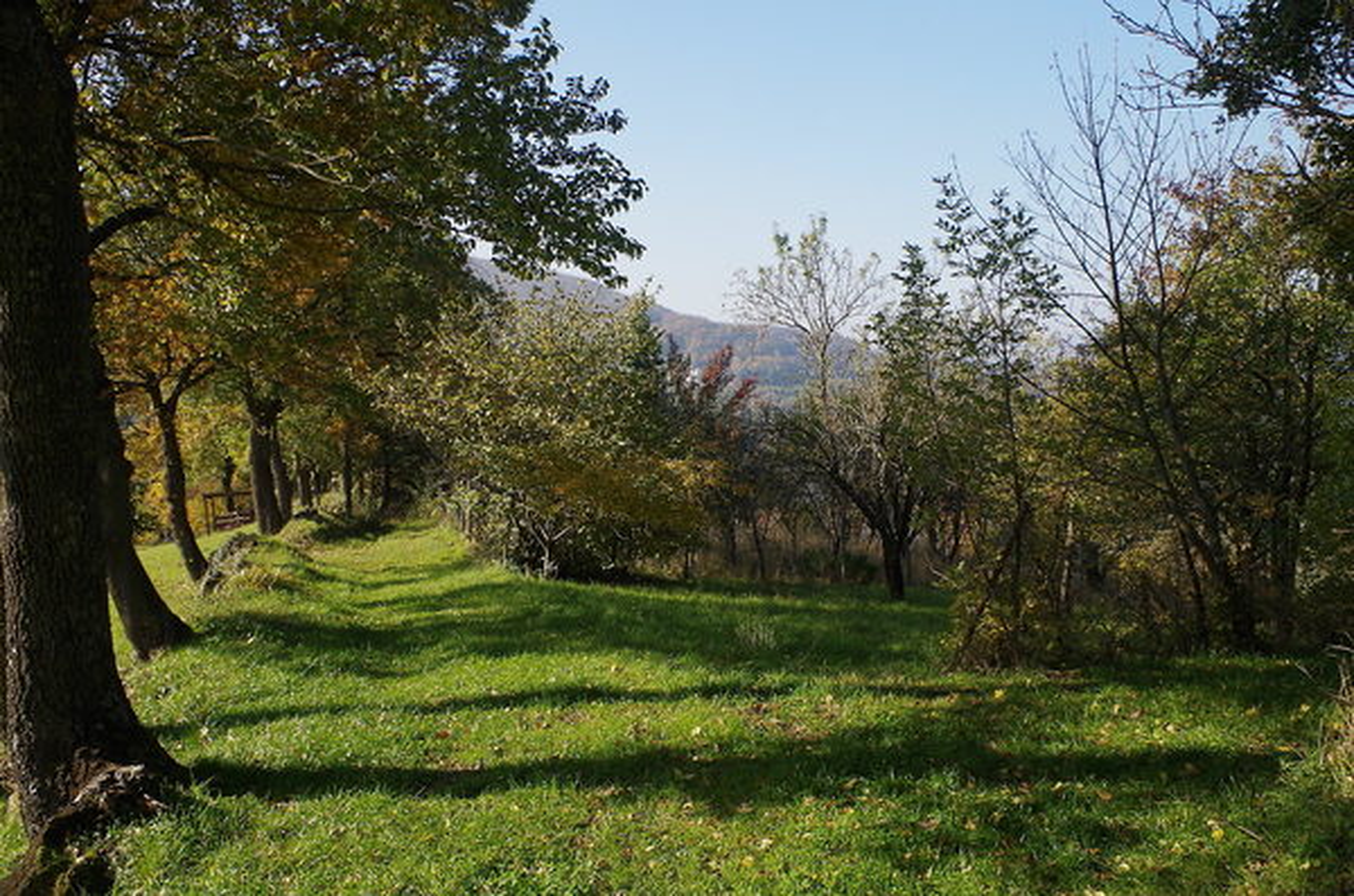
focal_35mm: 27
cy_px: 448
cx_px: 677
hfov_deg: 67.5
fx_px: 1013
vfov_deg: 47.7
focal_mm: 18
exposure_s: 1/60
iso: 320
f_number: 11
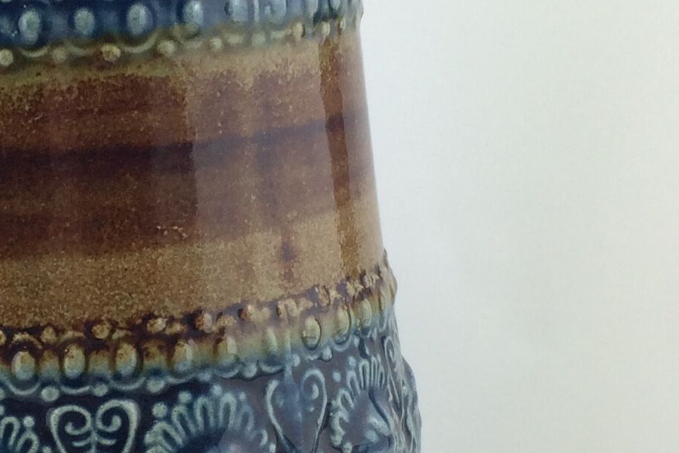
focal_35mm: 108
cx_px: 118
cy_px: 390
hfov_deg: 18.7
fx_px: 2037
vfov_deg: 12.6
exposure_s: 1/238
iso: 32
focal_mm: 4.15
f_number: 2.2
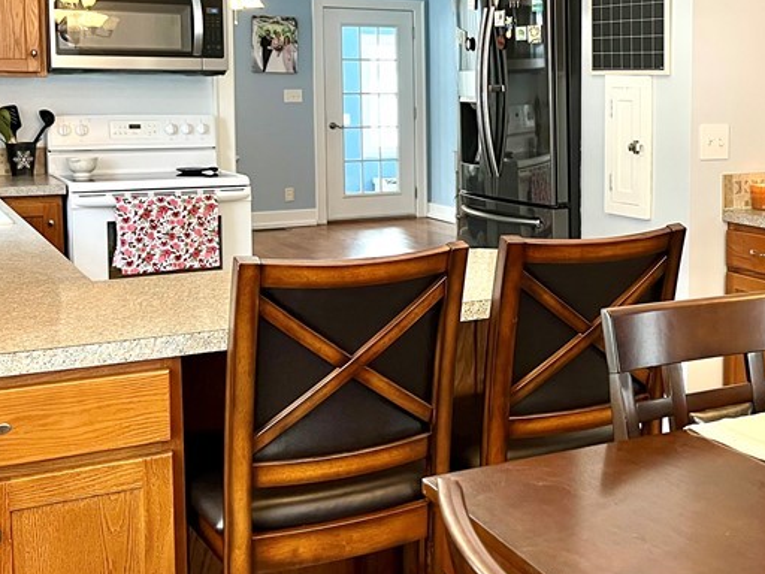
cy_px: 182
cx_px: 605
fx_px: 1149
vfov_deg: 27.8
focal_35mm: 52
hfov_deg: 35.7
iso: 80
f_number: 1.6
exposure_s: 1/60
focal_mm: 5.1
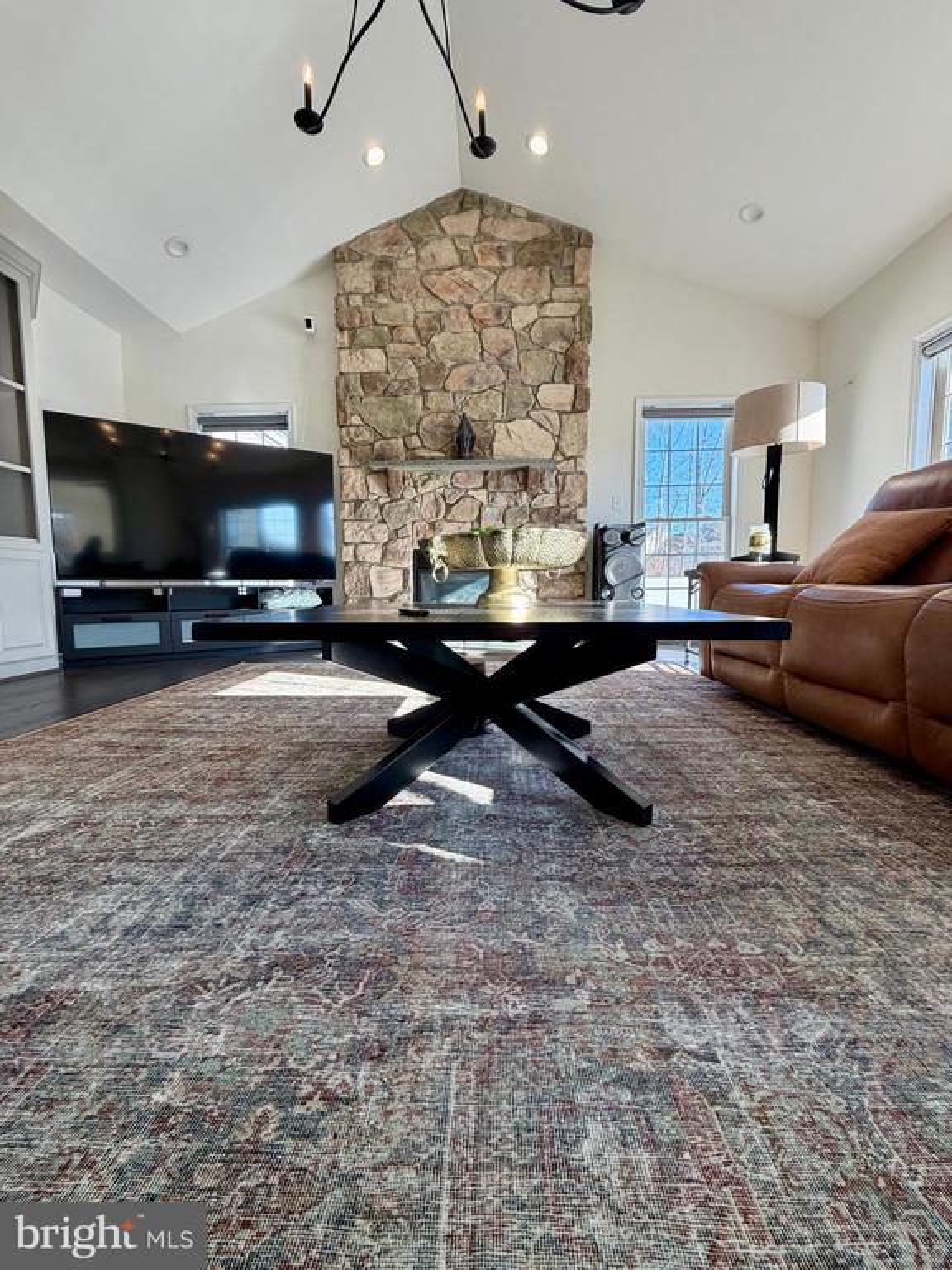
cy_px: 635
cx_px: 476
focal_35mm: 14
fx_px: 513
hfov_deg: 85.7
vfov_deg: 102.1
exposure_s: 1/120
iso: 100
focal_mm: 2.22
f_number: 2.2
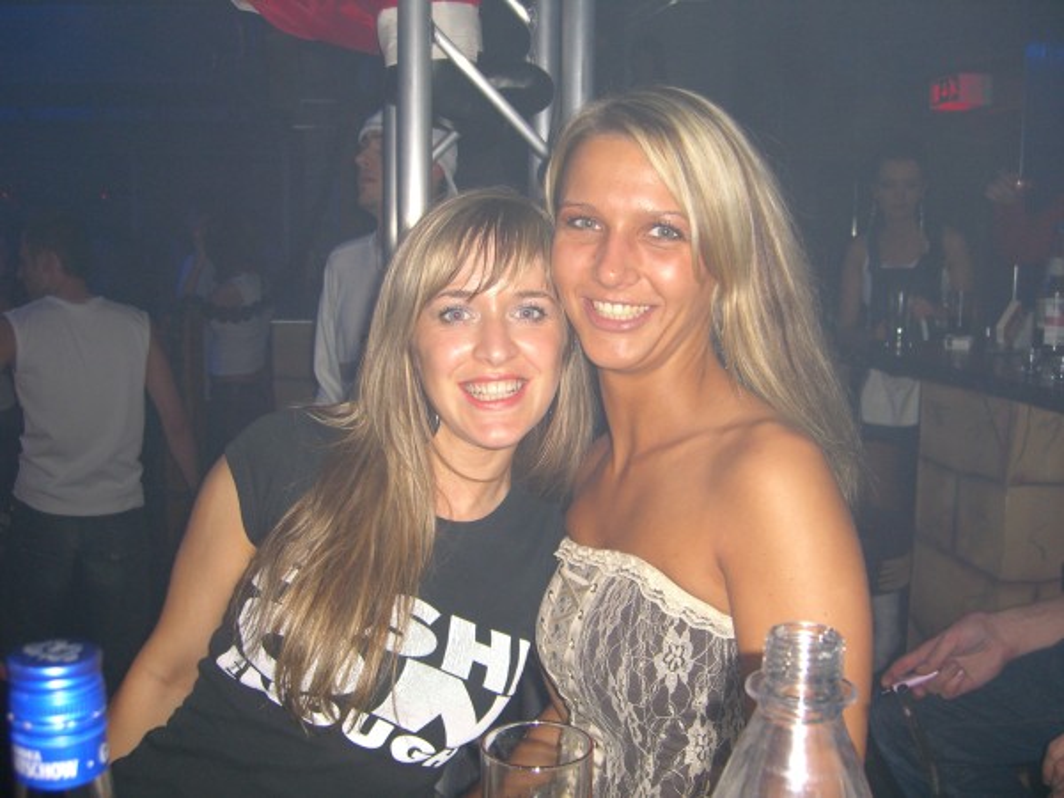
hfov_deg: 49.0
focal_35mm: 38
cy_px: 399
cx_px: 532
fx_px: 1168
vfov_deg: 37.7
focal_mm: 7.9
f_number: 2.8
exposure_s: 1/60
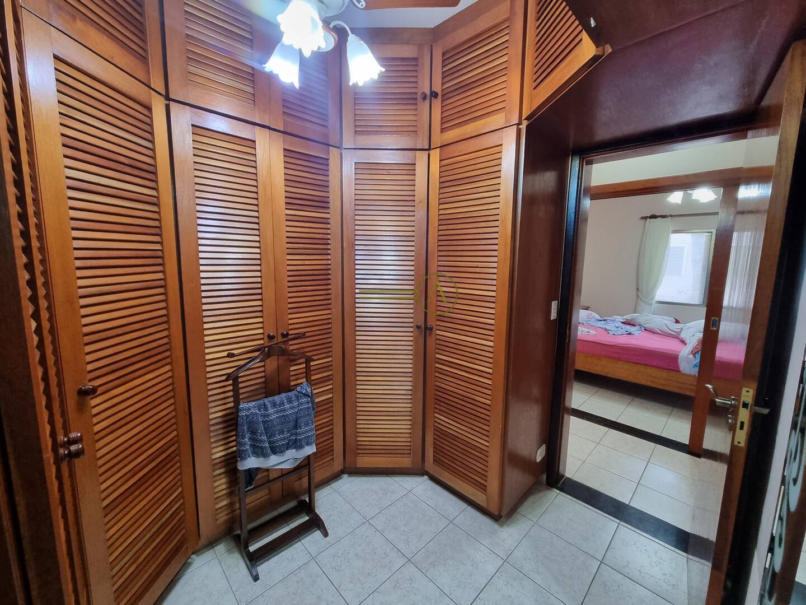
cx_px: 403
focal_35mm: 13
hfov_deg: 106.2
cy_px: 302
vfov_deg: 89.9
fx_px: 303
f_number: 2.2
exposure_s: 1/40
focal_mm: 2.2
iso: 320
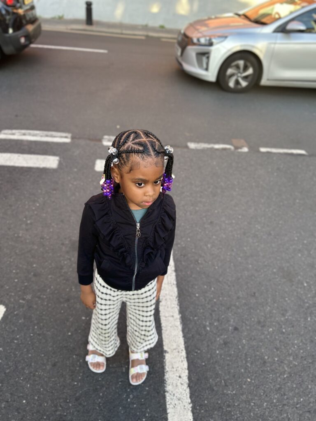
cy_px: 210
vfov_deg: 67.3
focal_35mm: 26
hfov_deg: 53.1
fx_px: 316
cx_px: 158
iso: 40
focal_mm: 5.7
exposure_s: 1/162
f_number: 1.5
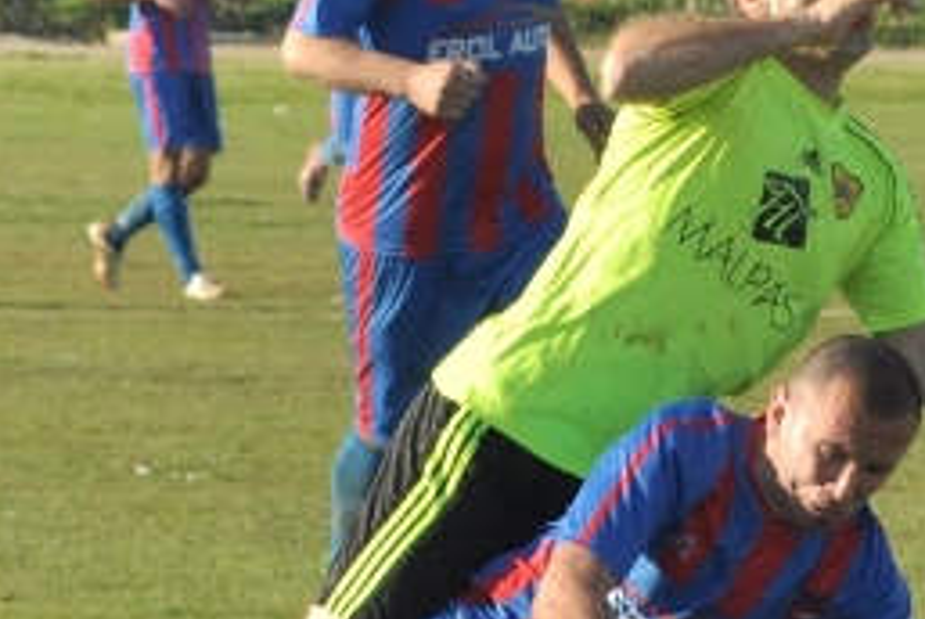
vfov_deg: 5.3
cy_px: 358
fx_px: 6714
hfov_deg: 7.9
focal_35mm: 261
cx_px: 821
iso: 500
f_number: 5.6
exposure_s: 1/2000
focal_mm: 70
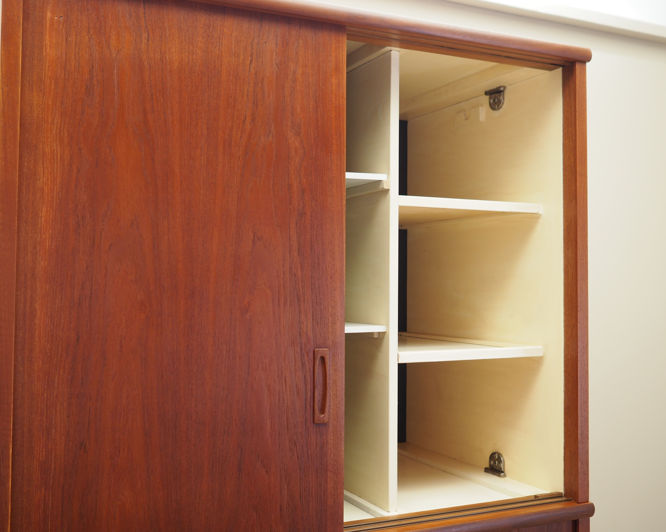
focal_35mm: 38
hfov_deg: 47.9
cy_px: 251
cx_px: 308
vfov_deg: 39.1
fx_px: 749
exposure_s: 1/20
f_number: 2.2
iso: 320
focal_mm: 17
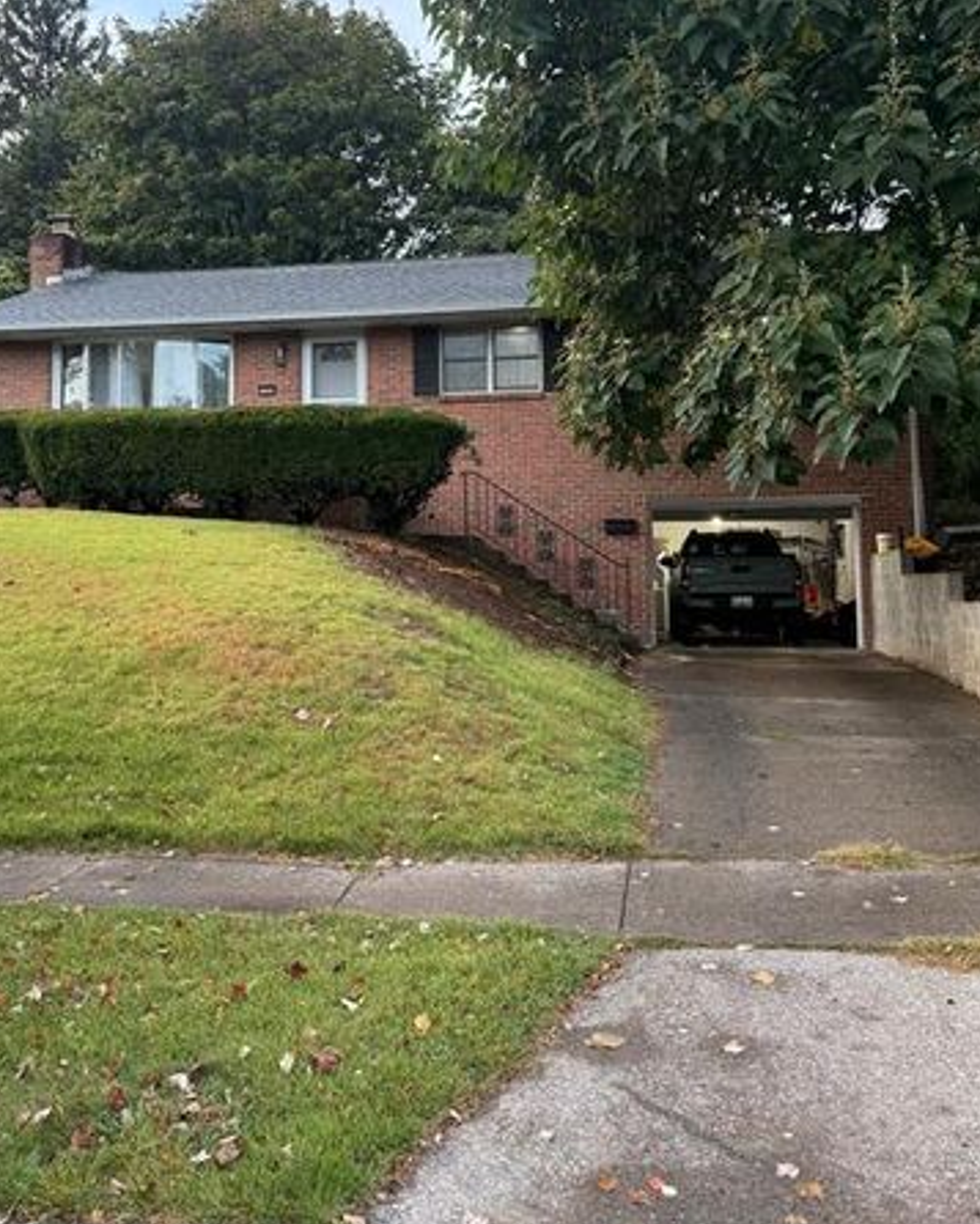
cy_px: 471
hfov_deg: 42.1
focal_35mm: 35
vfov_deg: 51.1
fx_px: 1269
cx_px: 406
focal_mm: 6.76
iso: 200
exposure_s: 1/199
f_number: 1.78
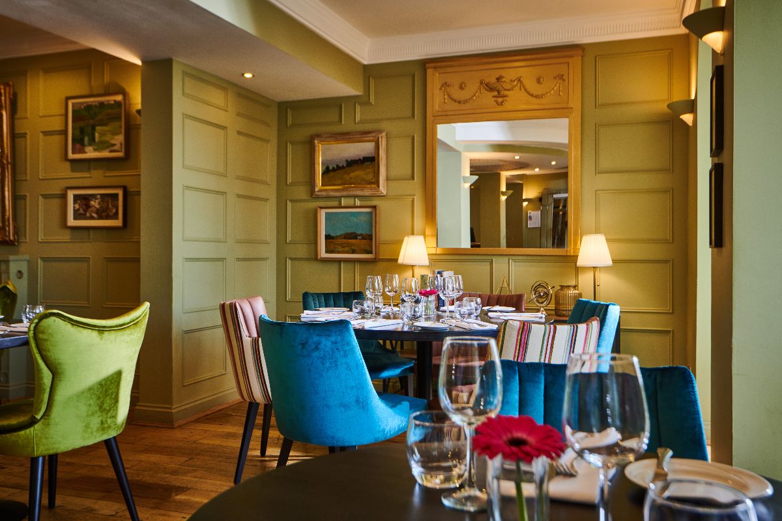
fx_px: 673
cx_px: 391
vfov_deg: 42.3
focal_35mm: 31
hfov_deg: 60.3
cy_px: 260
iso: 400
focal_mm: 31
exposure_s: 1/15
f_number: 8
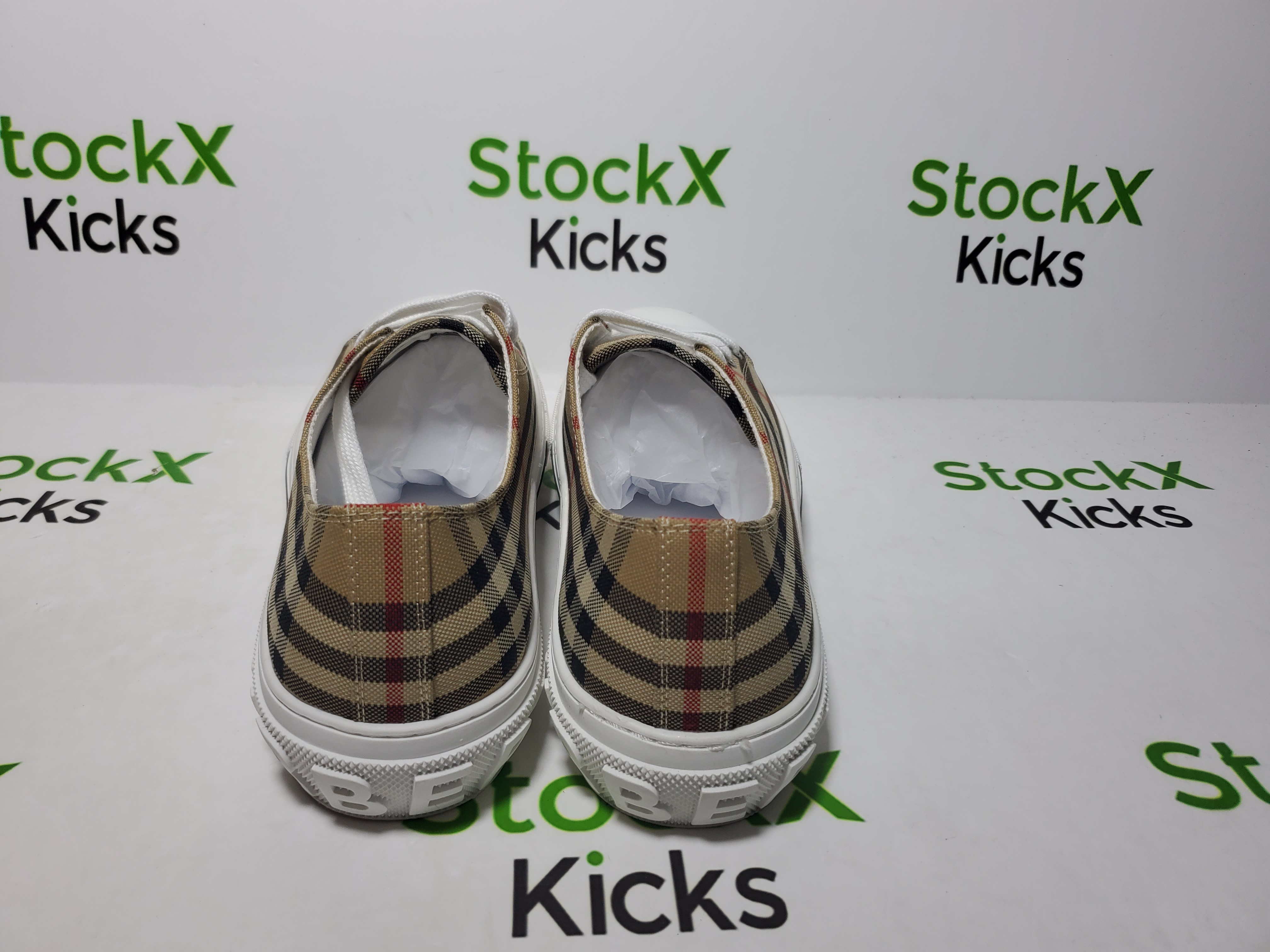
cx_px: 635
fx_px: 954
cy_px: 476
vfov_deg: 53.1
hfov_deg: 67.3
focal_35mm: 26
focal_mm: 4.3
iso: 50
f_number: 1.5
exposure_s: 1/647
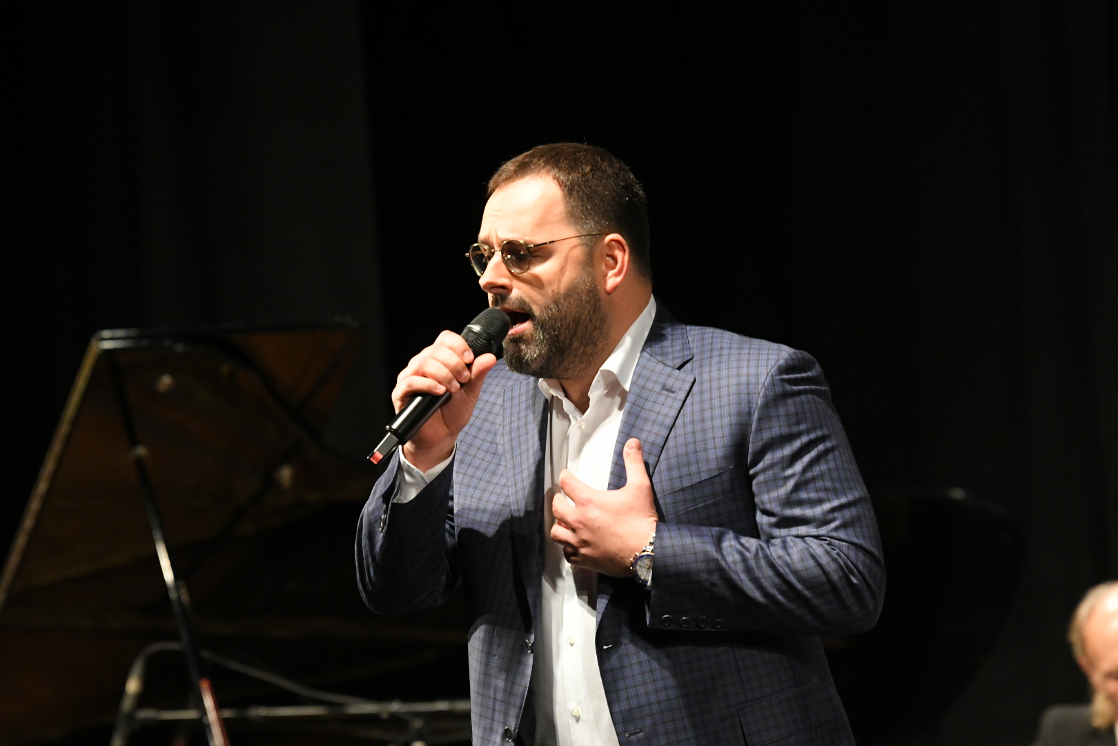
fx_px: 9316
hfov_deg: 6.9
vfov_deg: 4.6
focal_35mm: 300
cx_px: 559
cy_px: 373
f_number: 4
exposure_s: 1/320
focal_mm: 200
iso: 3200
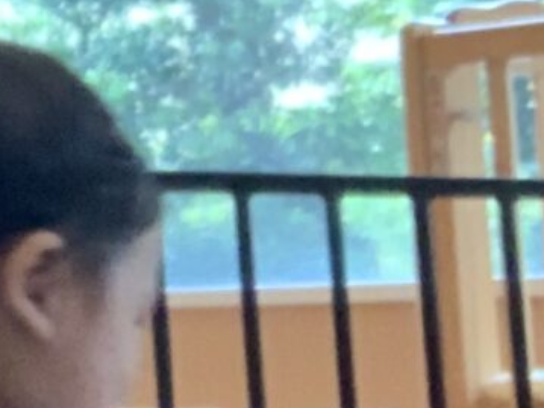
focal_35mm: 228
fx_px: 3582
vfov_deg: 6.4
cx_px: -812
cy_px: -322
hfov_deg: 8.0
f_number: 2.2
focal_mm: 2.87
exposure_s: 1/59
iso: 320
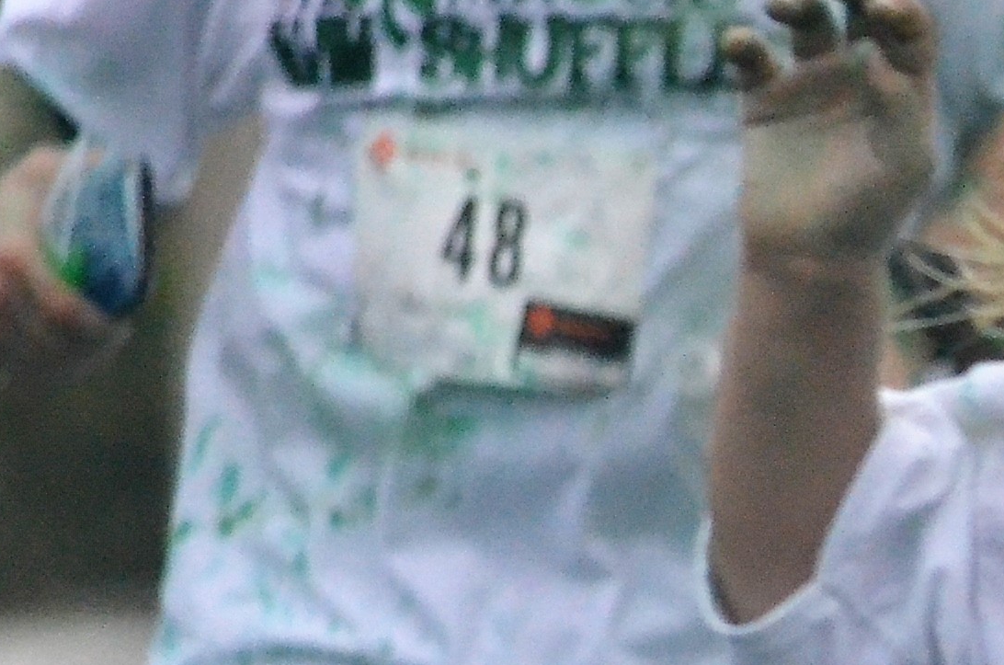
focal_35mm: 948
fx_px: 26381
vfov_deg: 1.4
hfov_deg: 2.2
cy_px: 574
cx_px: 1679
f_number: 4.8
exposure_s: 1/4000
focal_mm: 140
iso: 4000
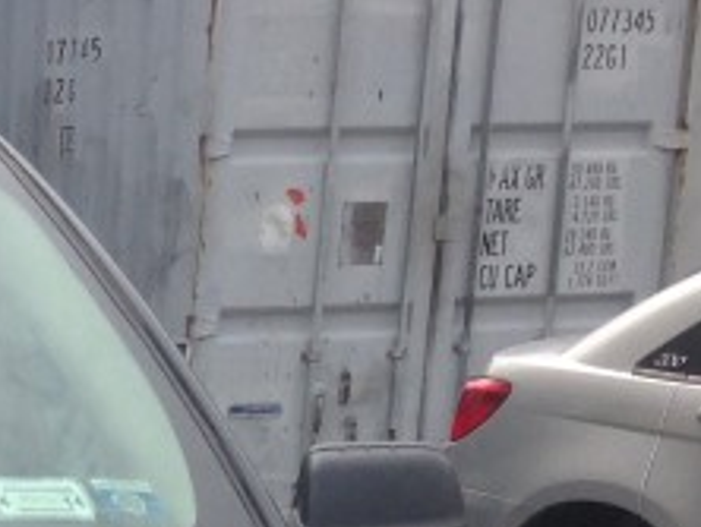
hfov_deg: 12.0
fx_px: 3081
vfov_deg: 9.0
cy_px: 1155
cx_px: -524
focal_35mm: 152
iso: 50
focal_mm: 4.12
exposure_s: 1/919
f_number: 2.4
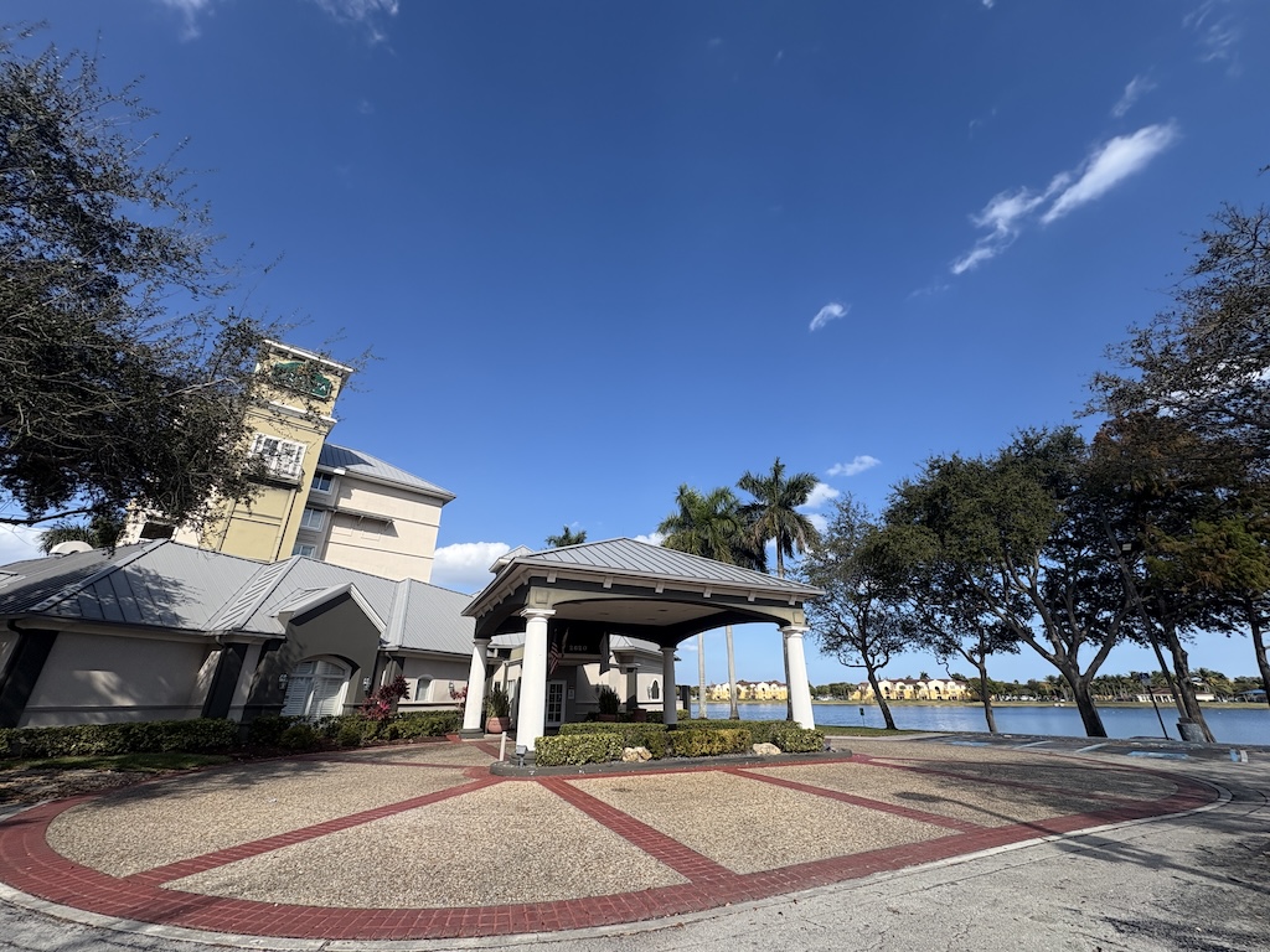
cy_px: 476
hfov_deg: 102.1
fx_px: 514
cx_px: 635
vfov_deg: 85.7
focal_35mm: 14
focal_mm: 2.22
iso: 50
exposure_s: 1/2146
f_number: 2.2
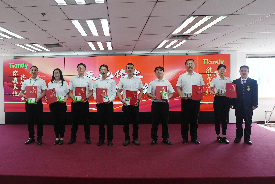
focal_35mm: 16
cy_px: 92
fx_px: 122
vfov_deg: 73.8
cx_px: 138
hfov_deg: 96.7
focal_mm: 16
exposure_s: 1/160
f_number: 4
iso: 320
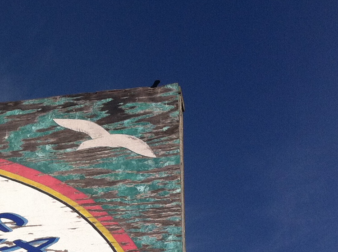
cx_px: -67
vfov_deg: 12.1
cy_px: 248
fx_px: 1180
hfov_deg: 15.7
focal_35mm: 121
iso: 80
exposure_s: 1/2500
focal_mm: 3.85
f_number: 2.8
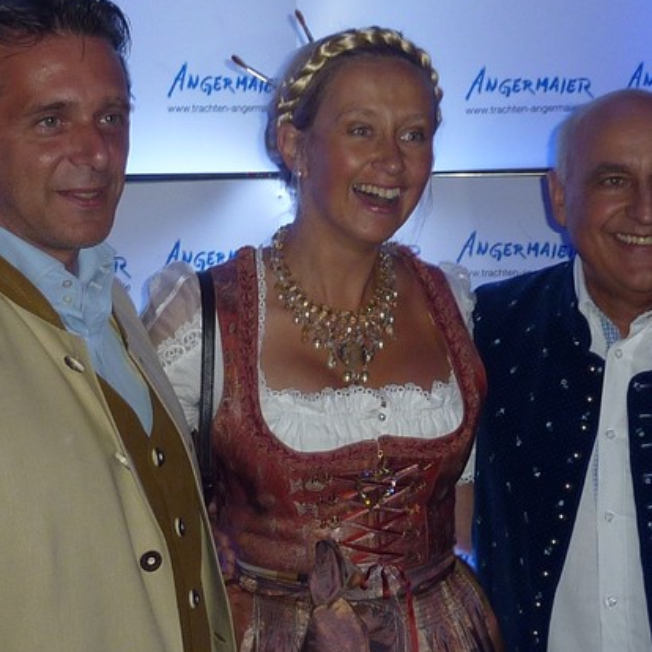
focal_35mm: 82
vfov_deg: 21.1
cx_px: 343
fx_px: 1747
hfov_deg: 21.1
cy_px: 383
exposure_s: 1/30
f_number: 3.3
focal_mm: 4.4
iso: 100
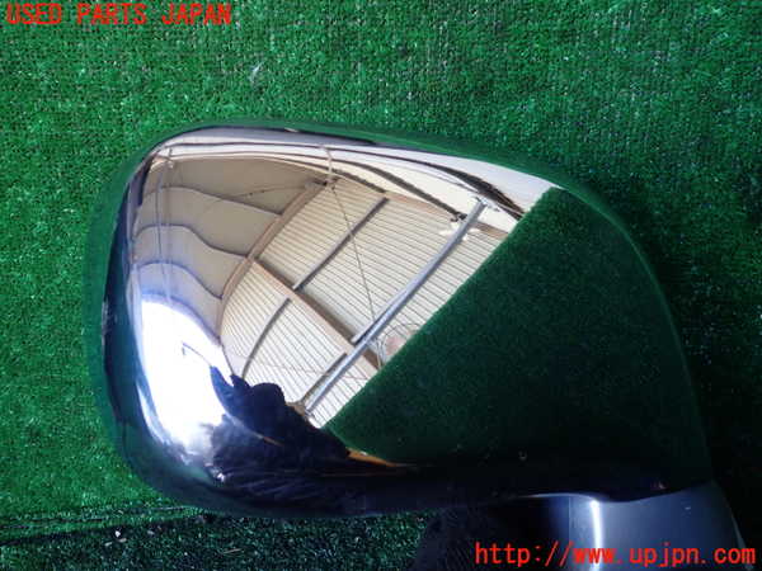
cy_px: 286
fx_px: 660
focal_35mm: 30
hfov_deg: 60.0
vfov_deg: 46.8
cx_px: 381
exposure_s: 1/60
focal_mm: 5.4
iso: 160
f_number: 2.3
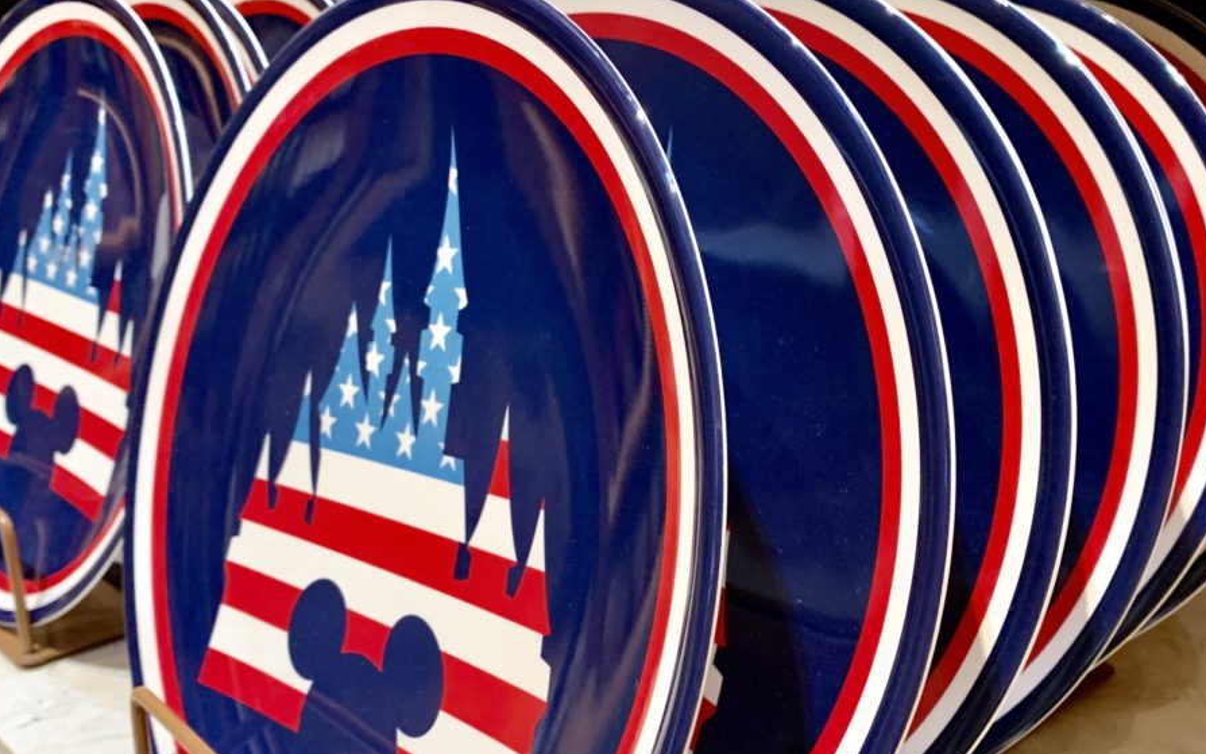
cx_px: 621
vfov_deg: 34.3
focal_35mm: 37
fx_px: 1216
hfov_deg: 52.7
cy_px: 452
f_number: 1.8
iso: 250
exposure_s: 1/60
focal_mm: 4.25
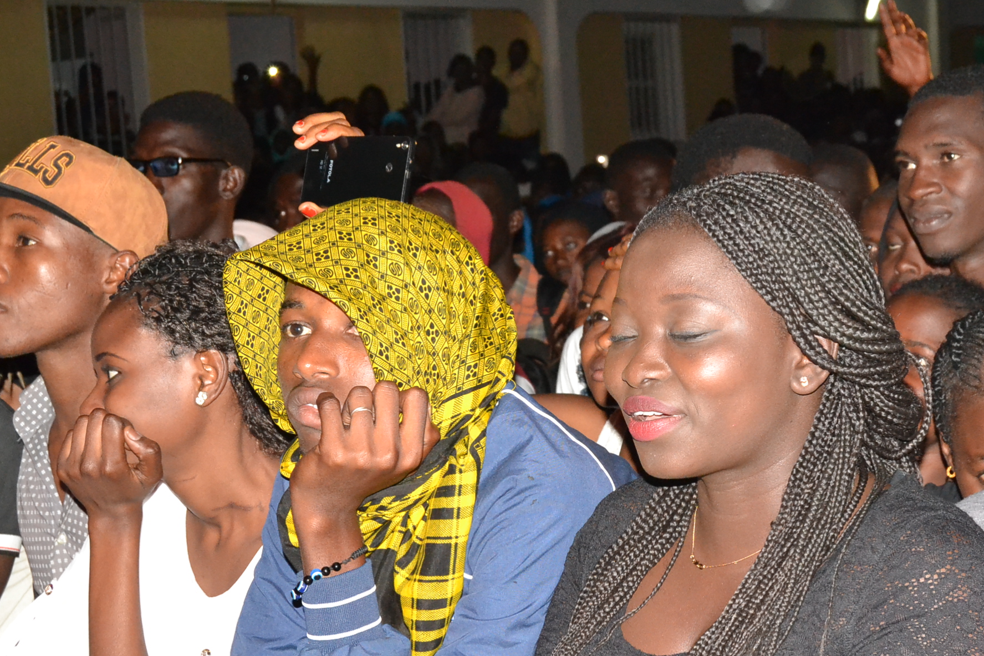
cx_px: 630
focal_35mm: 74
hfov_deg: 27.2
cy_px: 394
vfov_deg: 18.4
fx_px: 2022
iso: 3200
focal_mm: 38
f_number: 7.1
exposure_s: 1/200
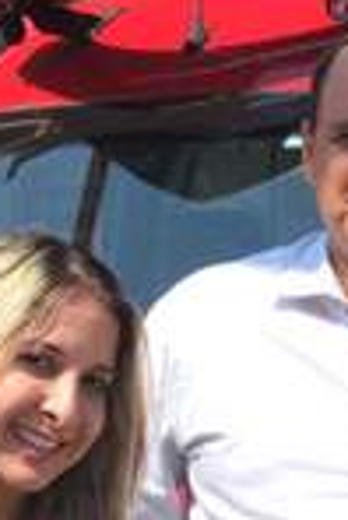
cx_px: 541
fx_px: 1880
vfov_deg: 15.6
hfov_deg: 10.2
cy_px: 471
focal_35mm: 130
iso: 50
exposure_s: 1/2053
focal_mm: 4.15
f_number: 2.2
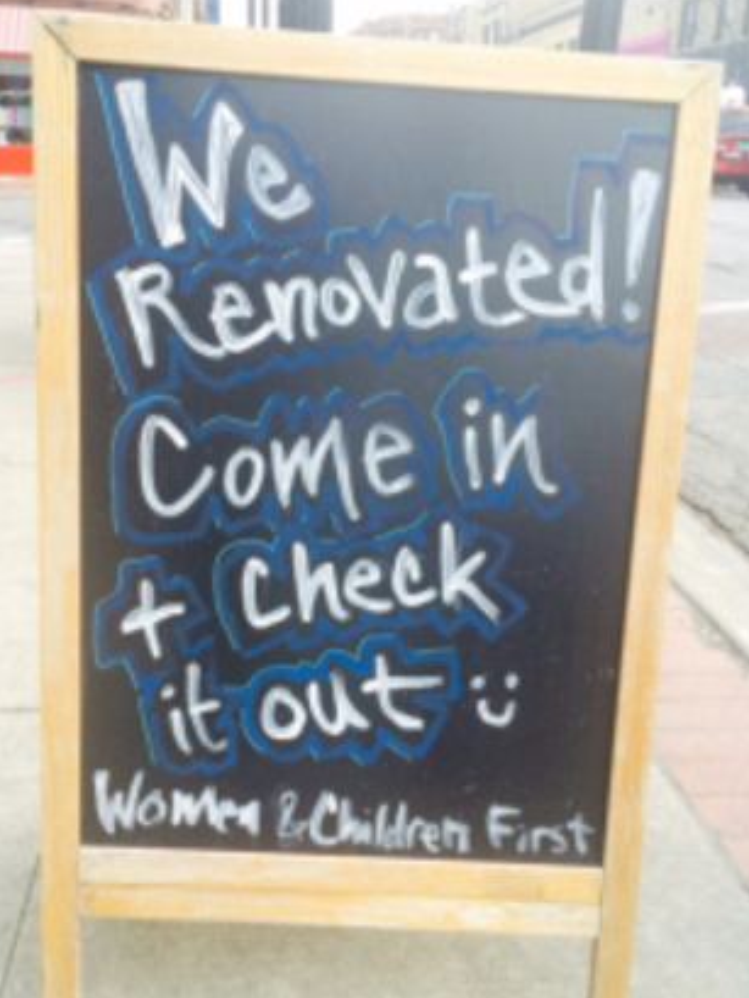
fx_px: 980
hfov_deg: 41.8
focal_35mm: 34
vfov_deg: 53.9
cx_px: 339
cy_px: 532
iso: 40
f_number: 2.2
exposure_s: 1/30
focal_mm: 4.15
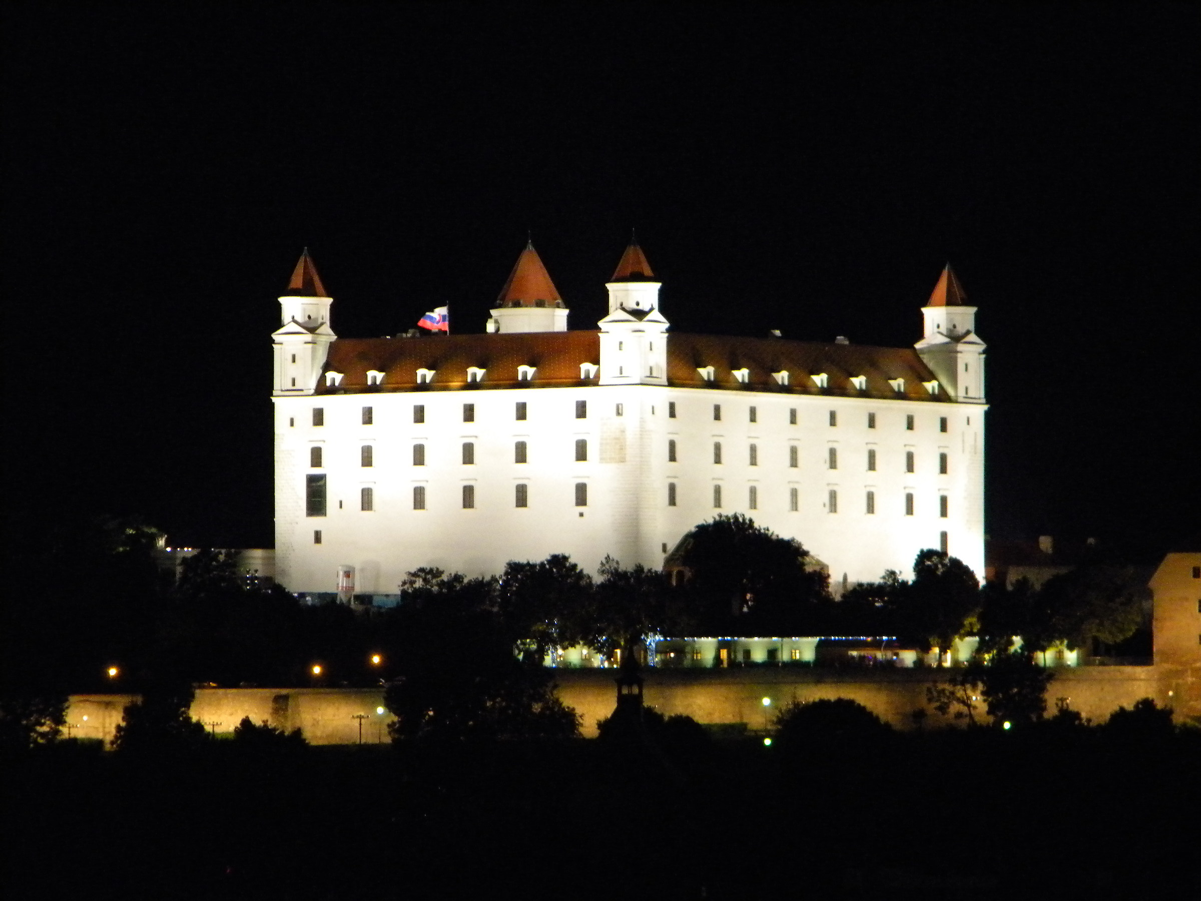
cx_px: 600
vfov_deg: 6.6
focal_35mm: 226
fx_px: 7841
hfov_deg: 8.8
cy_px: 450
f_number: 5.4
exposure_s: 1/9
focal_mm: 41
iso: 800
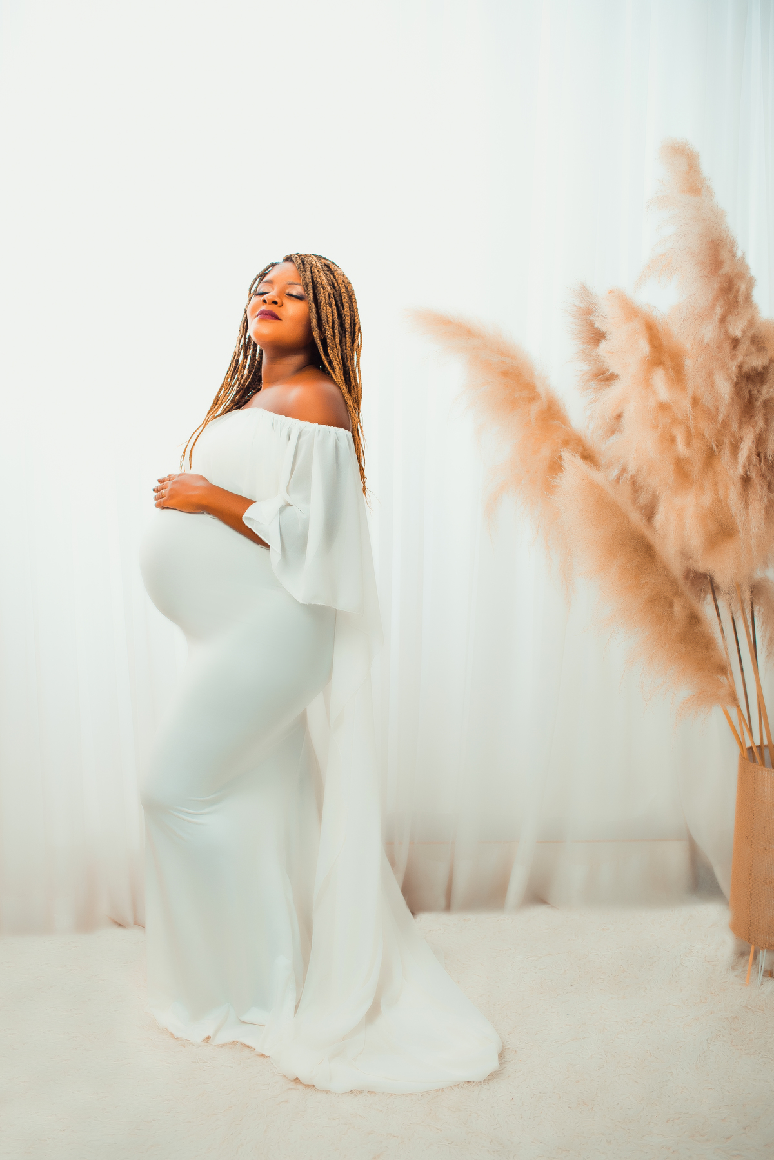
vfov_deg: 54.4
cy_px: 580
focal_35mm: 35
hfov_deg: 37.9
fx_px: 1128
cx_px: 387
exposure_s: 1/160
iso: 1000
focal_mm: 35
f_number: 2.8
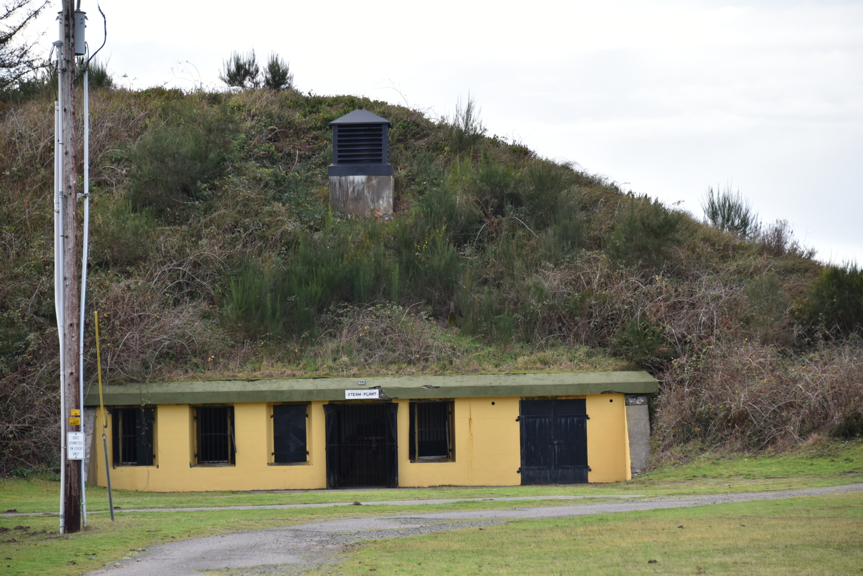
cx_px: 432
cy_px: 288
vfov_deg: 8.6
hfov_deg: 12.8
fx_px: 3836
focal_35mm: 160
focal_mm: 160
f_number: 5.6
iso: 360
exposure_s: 1/320
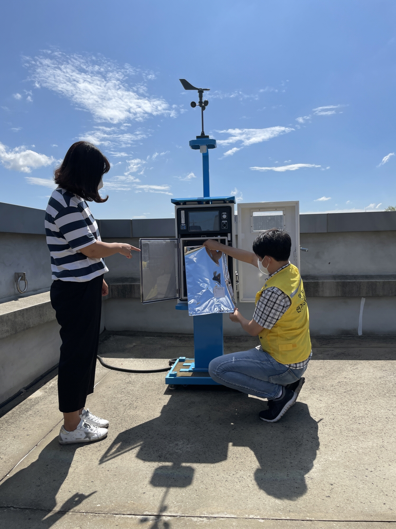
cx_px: 198
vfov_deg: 67.3
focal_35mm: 26
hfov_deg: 53.1
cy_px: 264
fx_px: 397
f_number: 1.6
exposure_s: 1/5291
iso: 32
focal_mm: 4.2
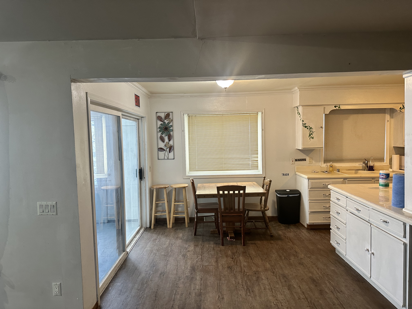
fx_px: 286
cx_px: 206
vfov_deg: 56.8
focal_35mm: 24
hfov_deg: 71.6
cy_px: 154
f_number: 1.78
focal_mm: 6.86
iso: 250
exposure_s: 1/60
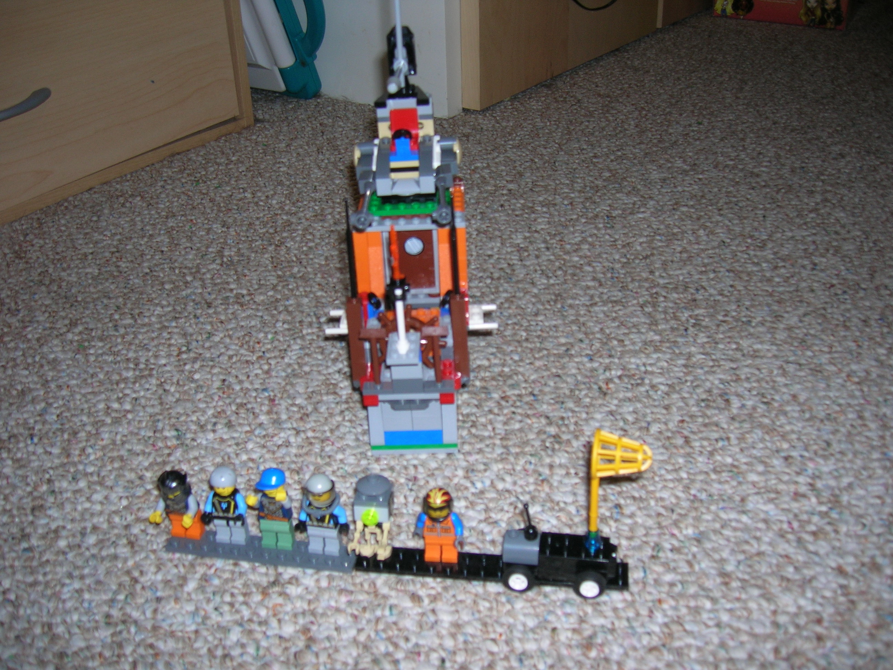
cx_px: 446
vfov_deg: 41.8
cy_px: 335
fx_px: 877
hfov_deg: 54.0
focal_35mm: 34
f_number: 2.9
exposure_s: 1/60.1
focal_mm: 5.7
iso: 50
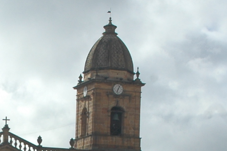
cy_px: 258
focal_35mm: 148
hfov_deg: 13.7
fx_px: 933
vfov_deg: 8.9
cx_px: -8
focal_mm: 22
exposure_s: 1/320
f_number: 11
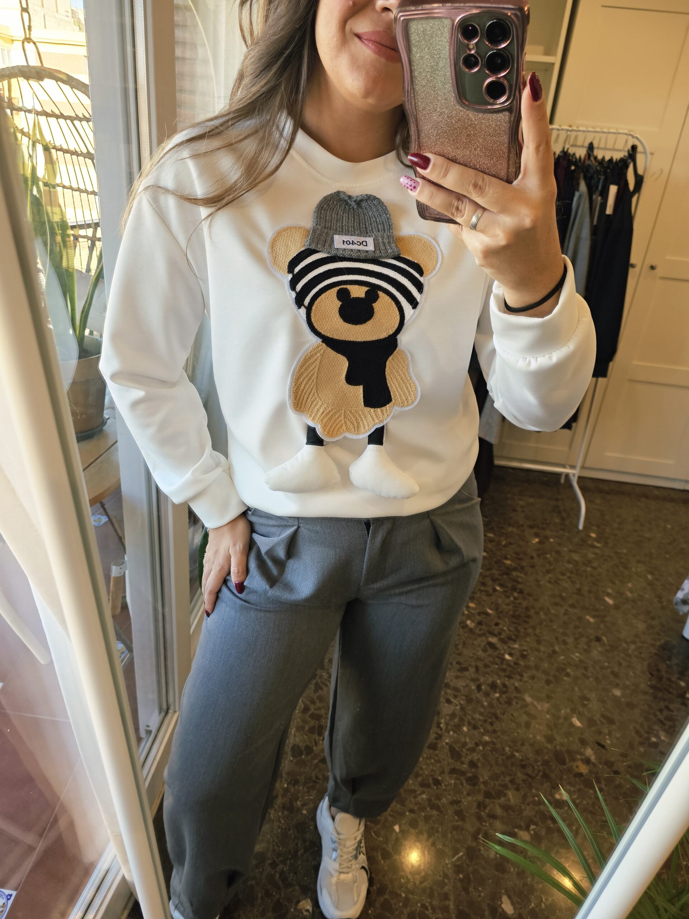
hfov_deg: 58.9
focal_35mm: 23
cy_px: 460
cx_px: 344
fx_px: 610
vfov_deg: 73.9
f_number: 1.7
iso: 160
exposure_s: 1/190
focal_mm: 6.3
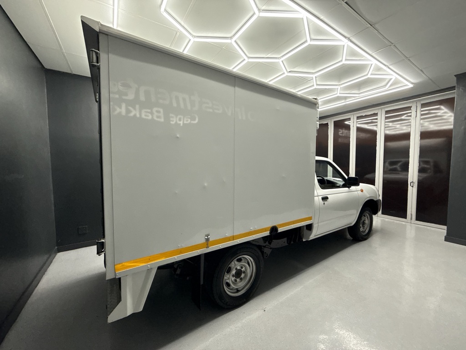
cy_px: 175
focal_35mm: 14
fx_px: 188
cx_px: 233
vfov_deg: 85.7
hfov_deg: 102.1
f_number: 2.2
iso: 250
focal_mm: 2.22
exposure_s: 1/100
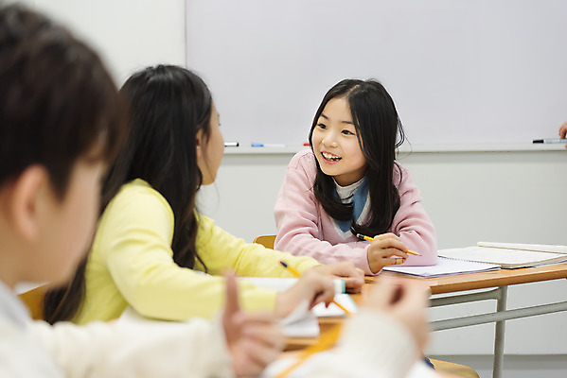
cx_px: 284
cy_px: 189
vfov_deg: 19.5
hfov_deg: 28.8
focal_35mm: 70
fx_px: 1103
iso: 800
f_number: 2.8
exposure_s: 1/320
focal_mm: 70
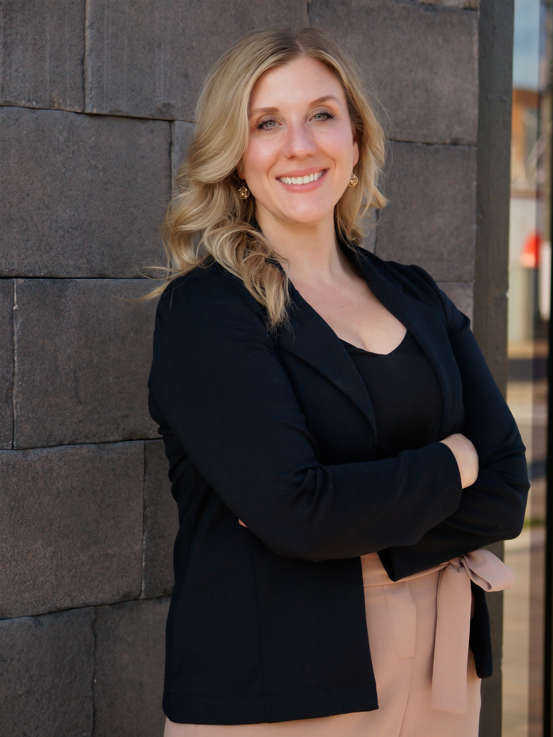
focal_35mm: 98
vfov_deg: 20.0
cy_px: 354
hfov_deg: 15.1
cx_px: 276
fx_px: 2087
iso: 400
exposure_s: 1/1000
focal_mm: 60
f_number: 4
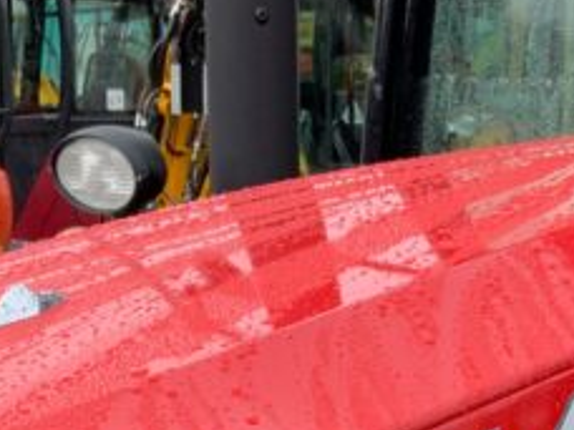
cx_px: 312
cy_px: 787
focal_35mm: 130
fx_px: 2156
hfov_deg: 15.2
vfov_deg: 10.7
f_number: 1.8
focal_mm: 3
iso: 20
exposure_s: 1/122
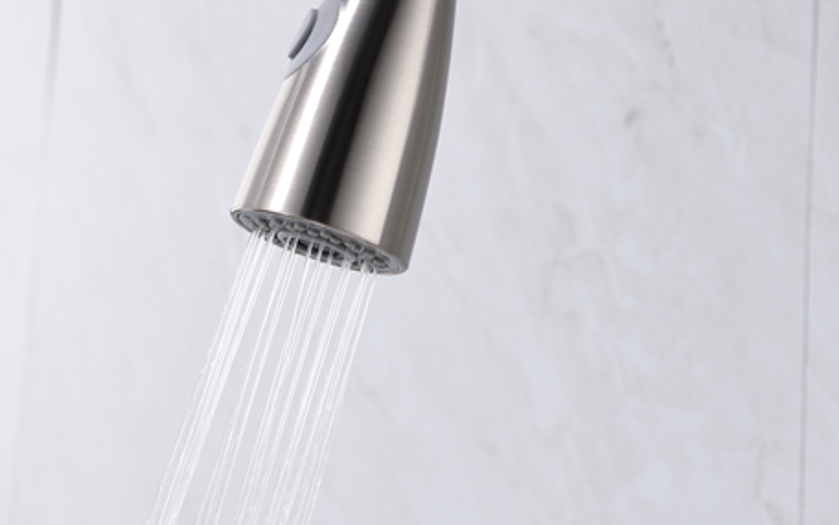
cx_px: 263
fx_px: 2858
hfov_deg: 16.7
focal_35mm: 125
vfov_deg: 10.4
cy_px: 99
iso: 100
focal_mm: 70
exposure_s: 1/100
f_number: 10
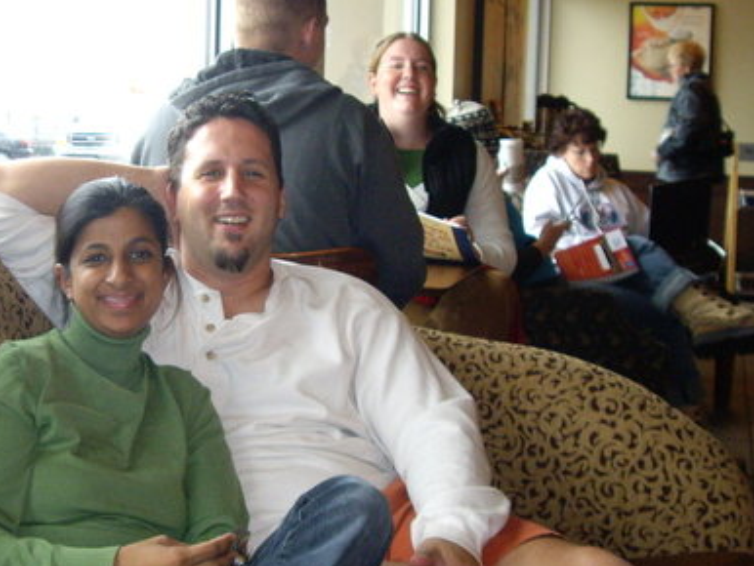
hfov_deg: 30.3
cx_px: 207
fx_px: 1373
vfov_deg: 23.3
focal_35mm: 63
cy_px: 250
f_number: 2.7
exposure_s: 1/50
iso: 200
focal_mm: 6.2
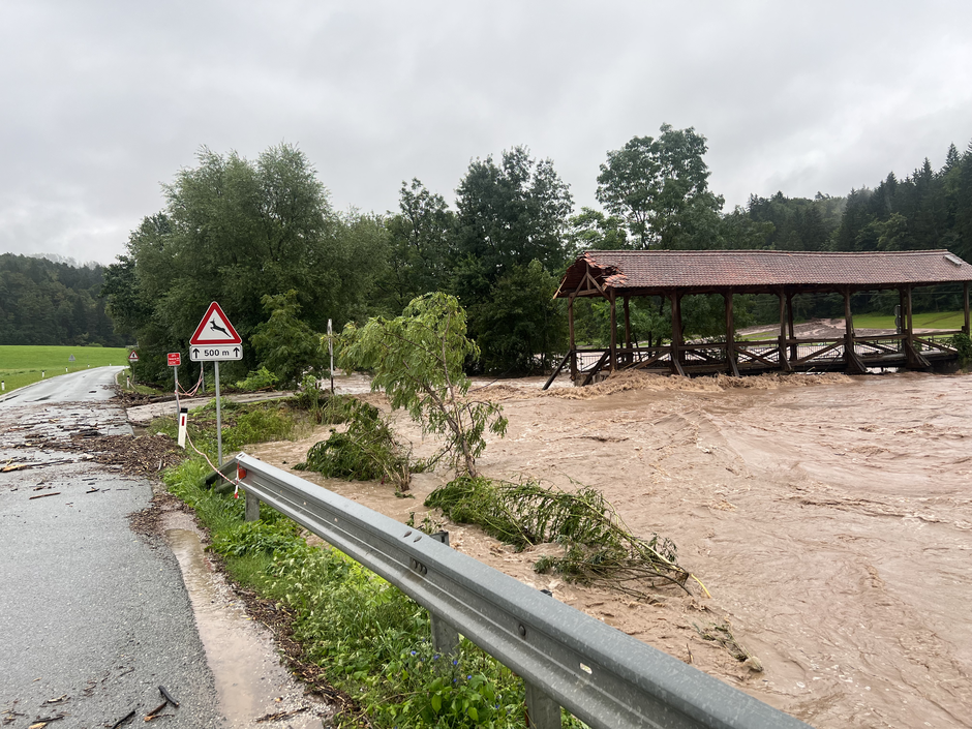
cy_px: 364
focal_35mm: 26
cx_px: 486
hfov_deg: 67.3
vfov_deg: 53.1
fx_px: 730
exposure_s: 1/371
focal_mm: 5.7
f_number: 1.5
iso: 50
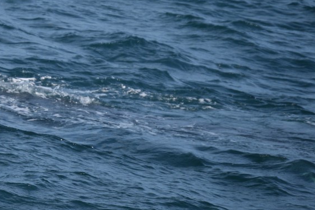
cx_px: 35
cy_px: 81
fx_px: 4132
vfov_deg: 2.9
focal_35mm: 472
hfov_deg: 4.4
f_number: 5.6
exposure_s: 1/1600
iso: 200
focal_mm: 165
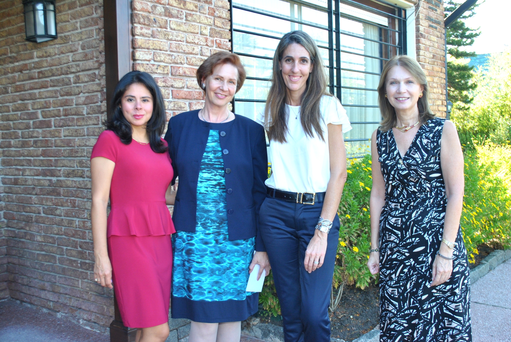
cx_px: 256
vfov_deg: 34.3
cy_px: 171
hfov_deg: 49.5
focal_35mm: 39
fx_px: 554
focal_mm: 26
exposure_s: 1/80
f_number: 5.6
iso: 400
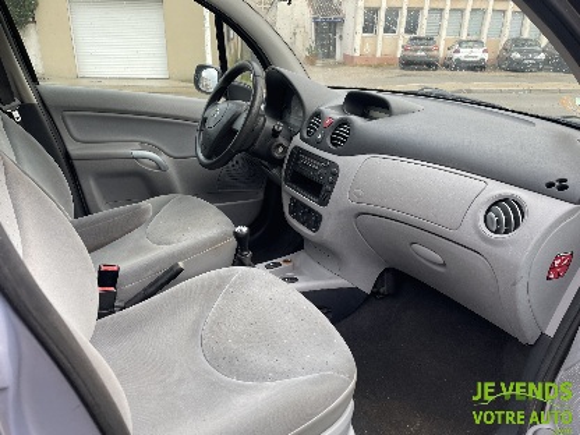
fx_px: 419
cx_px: 290
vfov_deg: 54.9
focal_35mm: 25
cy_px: 218
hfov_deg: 69.4
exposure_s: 1/121
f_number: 1.6
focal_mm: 5.1
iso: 64
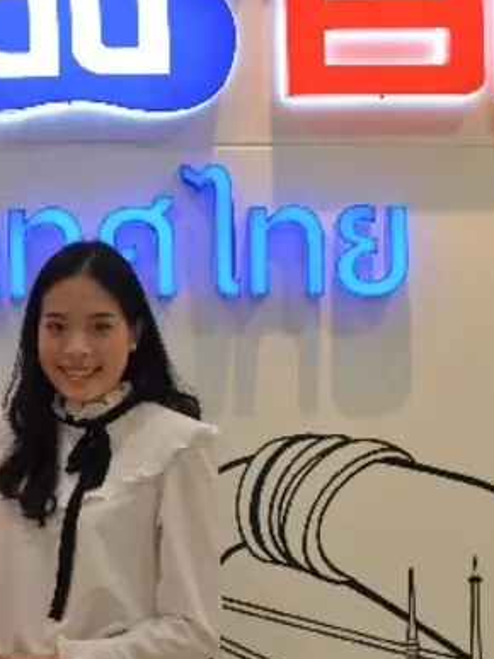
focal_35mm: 145
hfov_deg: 10.2
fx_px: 2761
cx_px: 92
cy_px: 370
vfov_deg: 13.6
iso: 400
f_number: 2.8
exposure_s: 1/200
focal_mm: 50
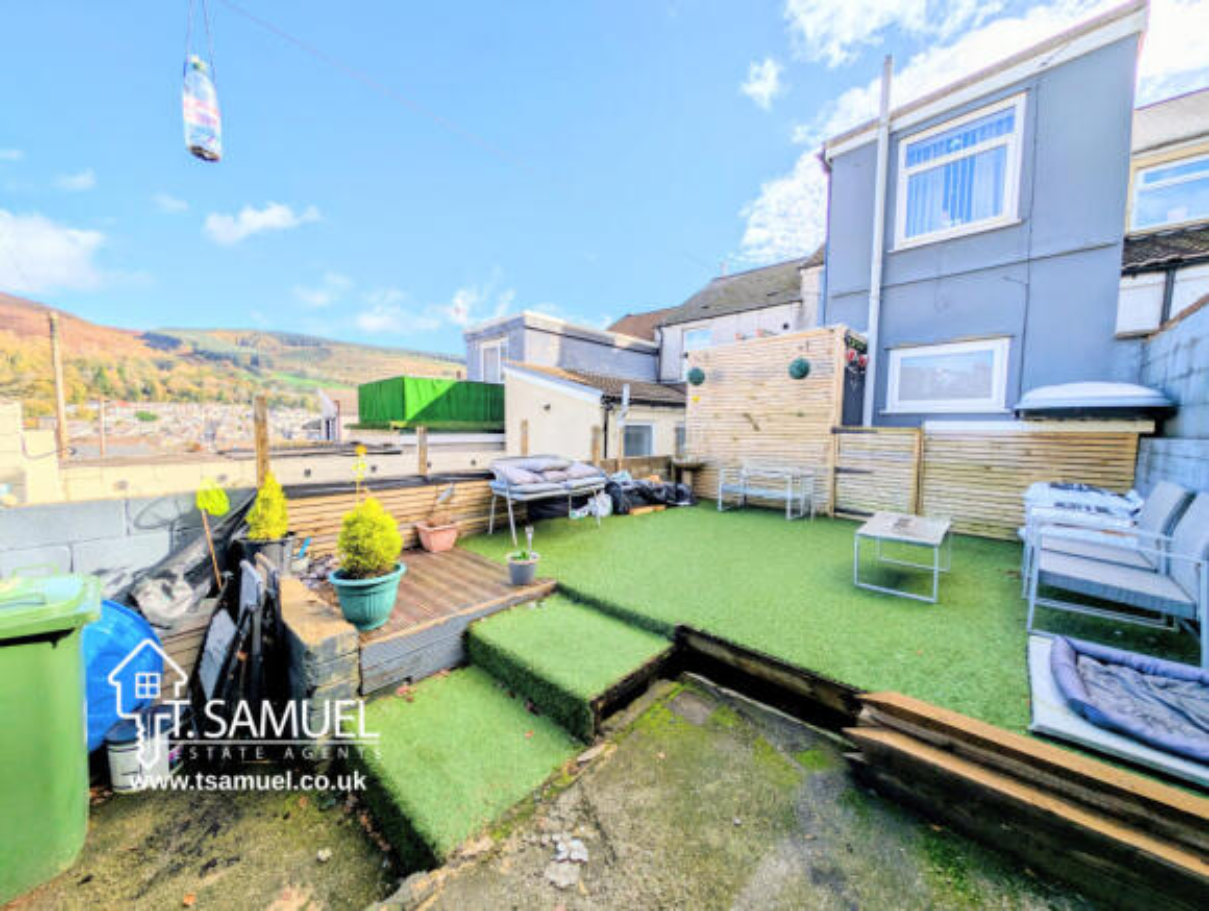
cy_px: 456
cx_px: 604
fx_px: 420
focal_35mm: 12
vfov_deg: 94.7
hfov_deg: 110.4
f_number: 1.95
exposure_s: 1/1969
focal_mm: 2.23
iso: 39
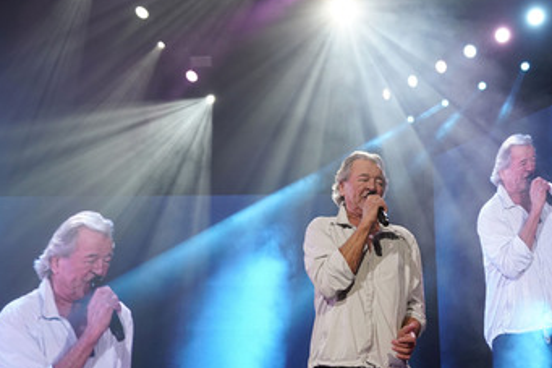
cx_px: 359
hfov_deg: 46.8
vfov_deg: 32.4
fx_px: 628
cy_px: 232
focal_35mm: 41
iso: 1600
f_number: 5.6
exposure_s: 1/400
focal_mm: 31
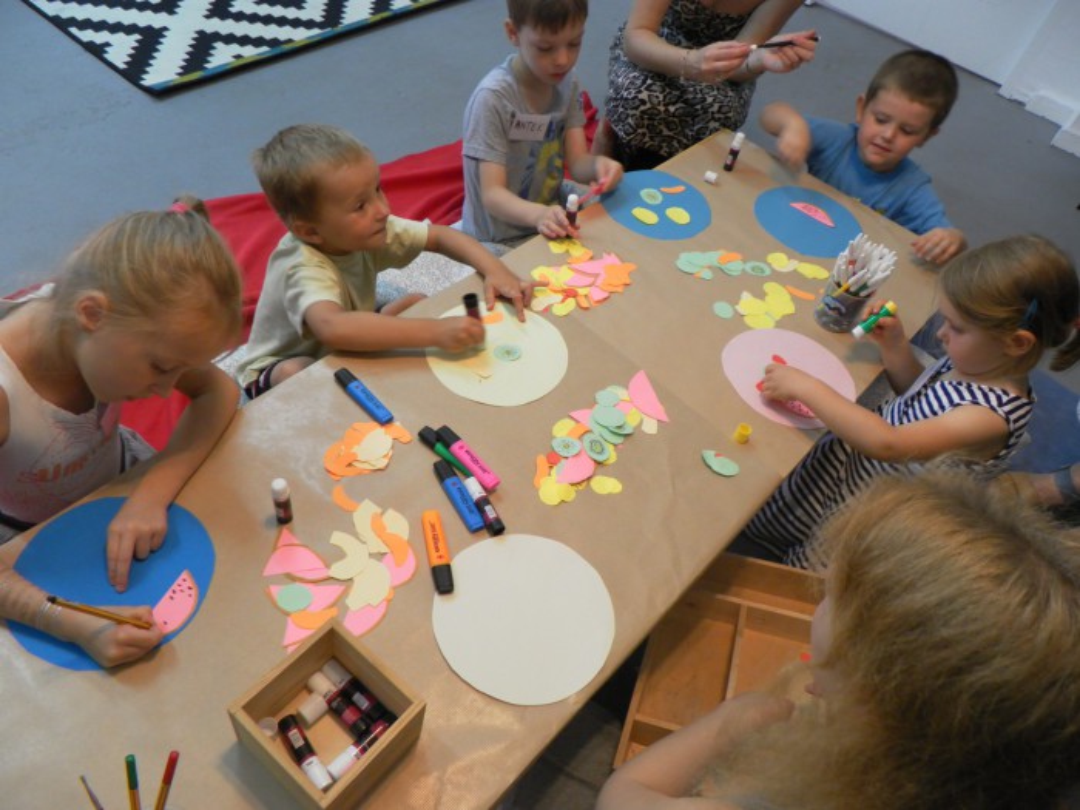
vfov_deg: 53.1
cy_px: 405
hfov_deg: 67.3
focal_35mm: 26
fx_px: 811
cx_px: 540
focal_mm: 4.6
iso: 200
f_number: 2.8
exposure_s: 1/25
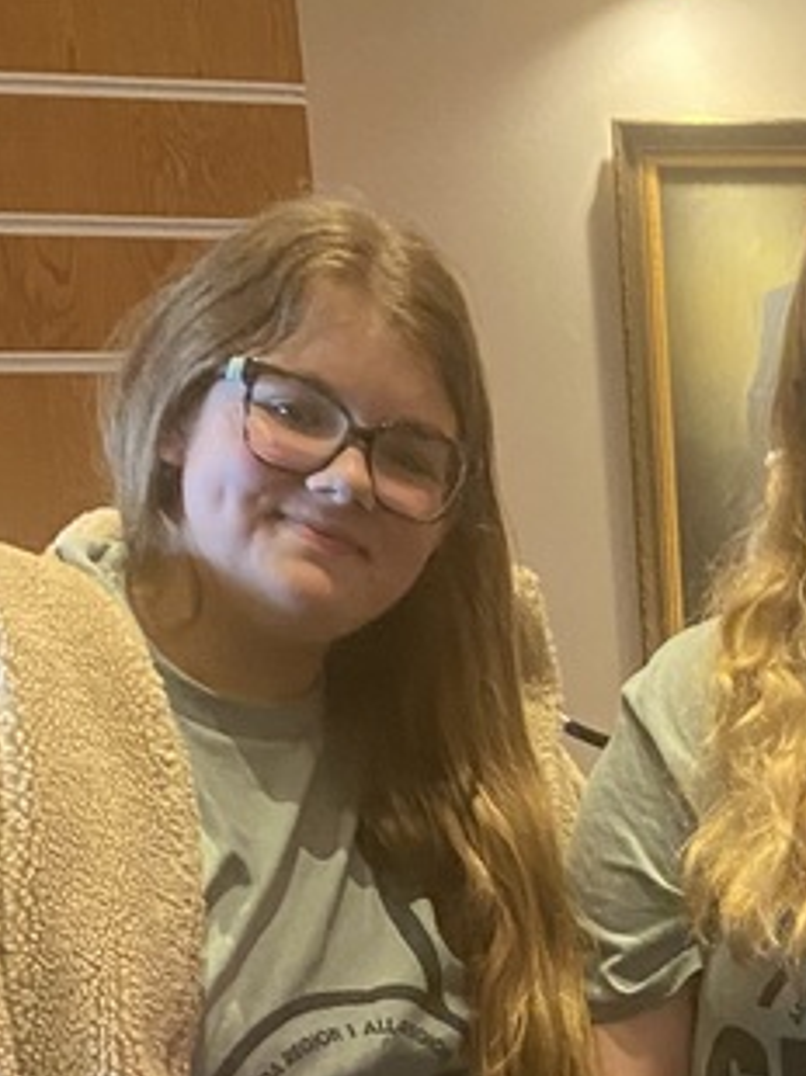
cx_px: 969
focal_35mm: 86
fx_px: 2674
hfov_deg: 16.4
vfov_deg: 20.7
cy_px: 1402
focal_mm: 4.25
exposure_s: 1/40
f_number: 1.8
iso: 500
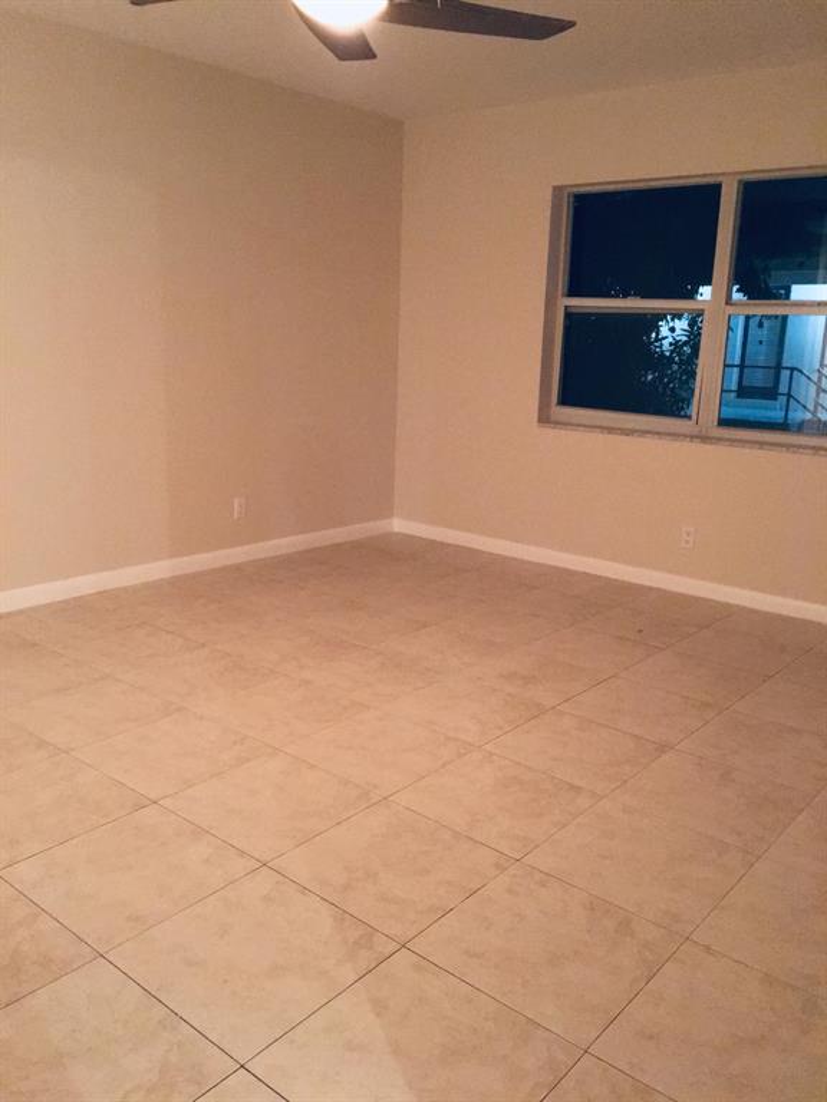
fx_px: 924
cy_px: 551
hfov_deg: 48.2
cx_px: 414
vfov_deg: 61.7
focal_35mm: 29
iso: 500
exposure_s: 1/15
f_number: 2.2
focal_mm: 4.15
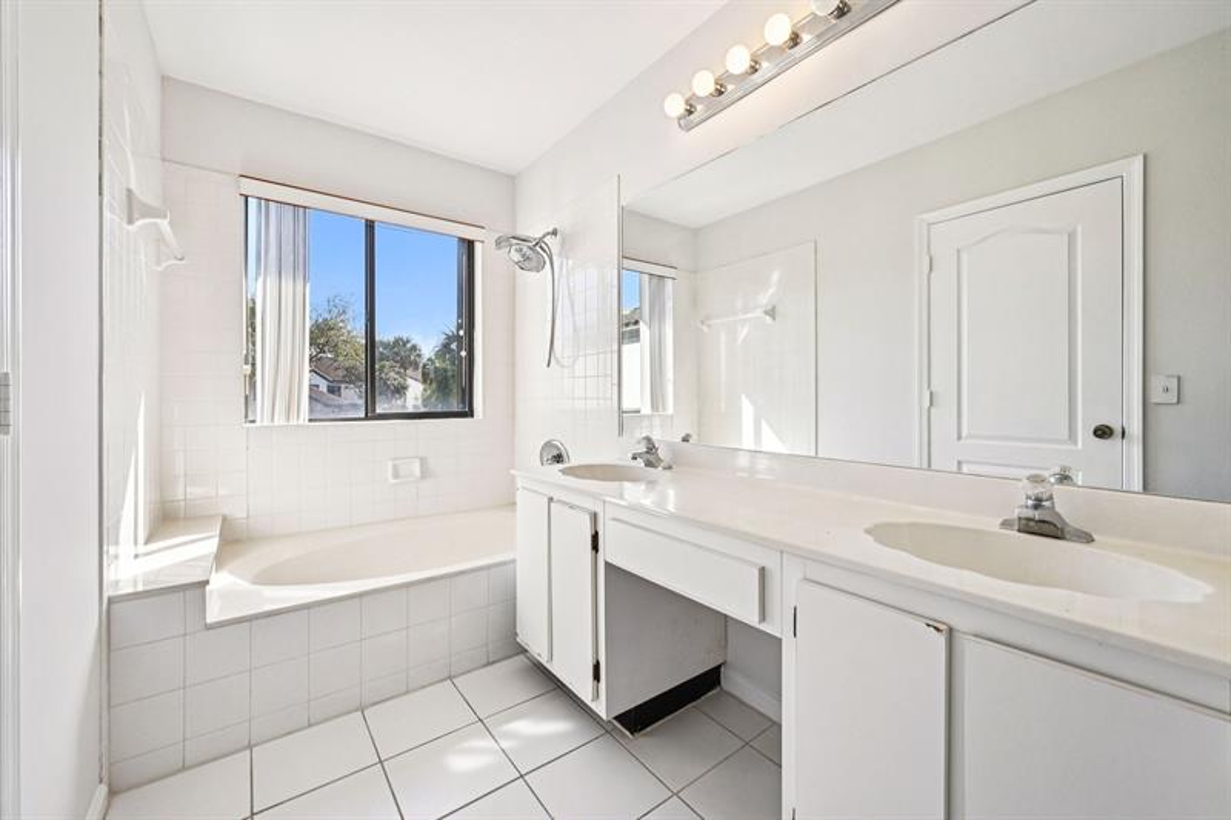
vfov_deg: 81.2
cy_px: 410
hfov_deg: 104.3
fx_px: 479
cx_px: 616
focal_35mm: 14
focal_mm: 14
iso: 1250
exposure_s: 1/1250
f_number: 8
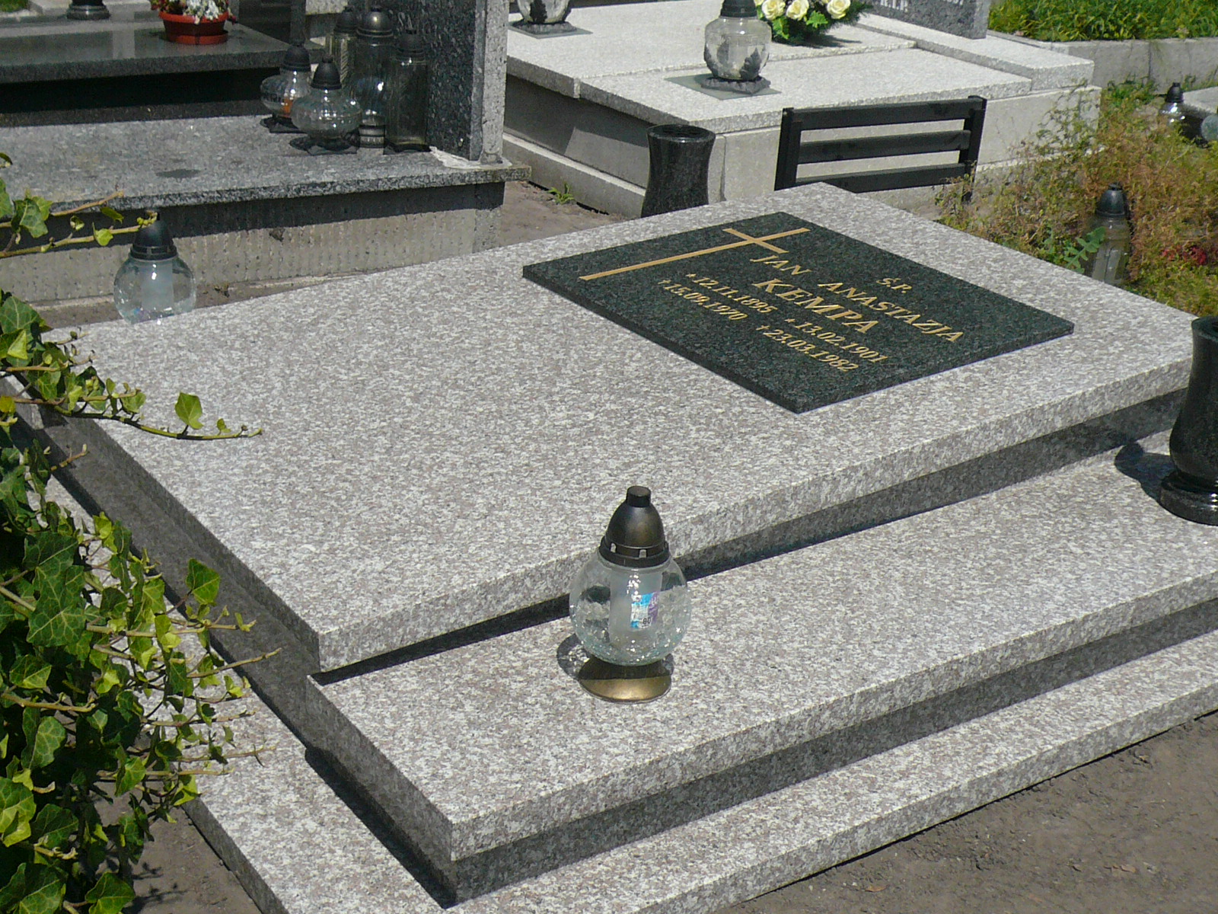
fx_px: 1794
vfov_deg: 28.6
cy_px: 457
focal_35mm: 51
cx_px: 609
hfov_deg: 37.5
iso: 100
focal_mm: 5.4
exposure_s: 1/320
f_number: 9
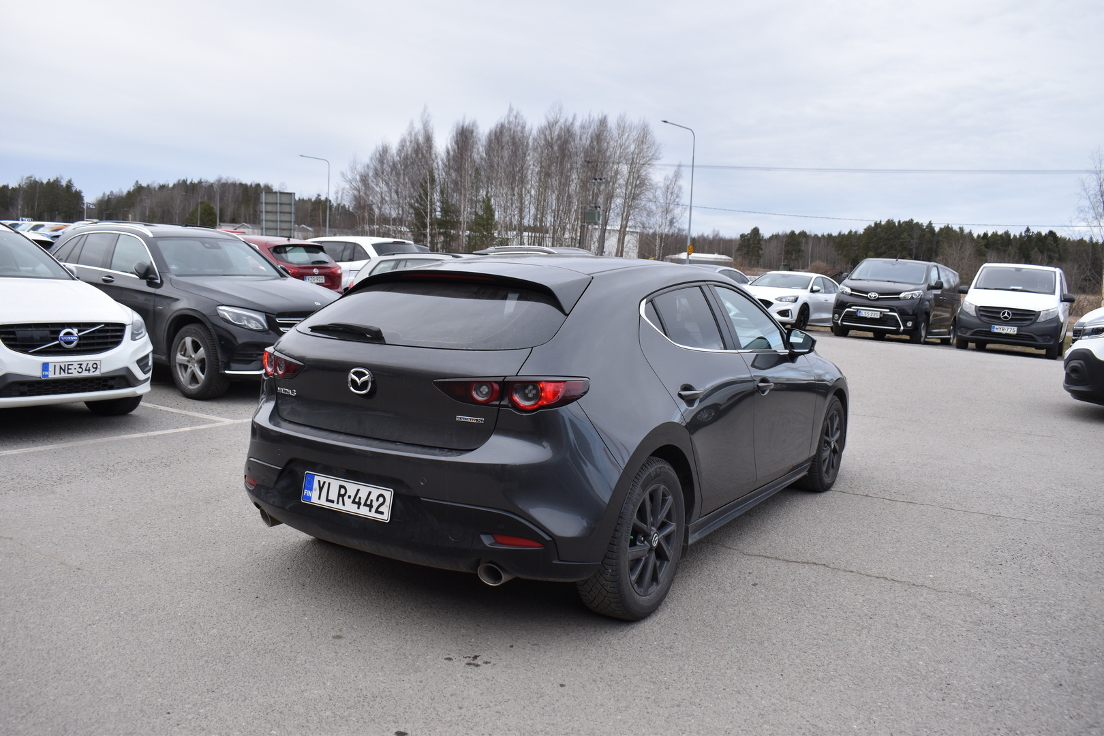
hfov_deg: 61.9
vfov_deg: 43.6
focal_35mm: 30
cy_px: 368
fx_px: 920
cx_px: 552
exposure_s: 1/250
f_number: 6.7
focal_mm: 20
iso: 200
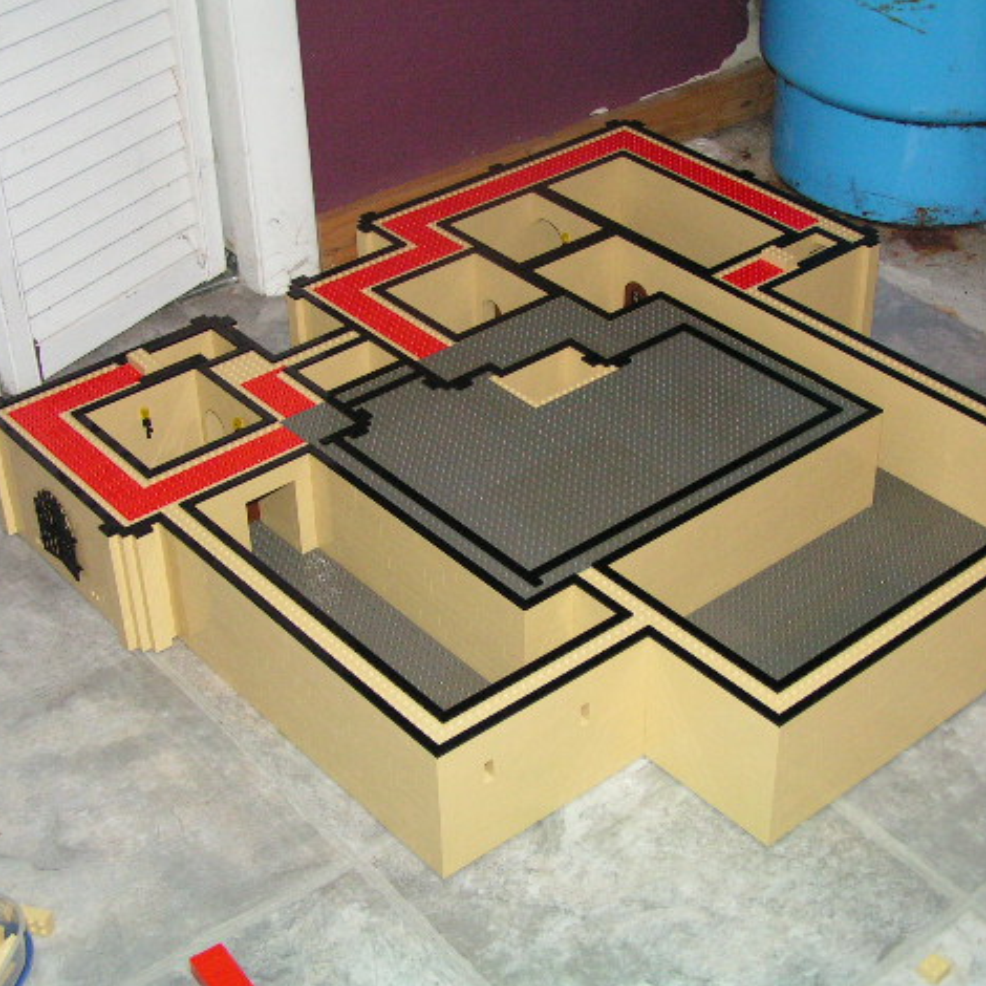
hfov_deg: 32.1
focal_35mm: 53
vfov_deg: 32.2
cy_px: 485
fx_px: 1708
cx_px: 573
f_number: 2.8
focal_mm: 7.4
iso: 200
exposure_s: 1/50
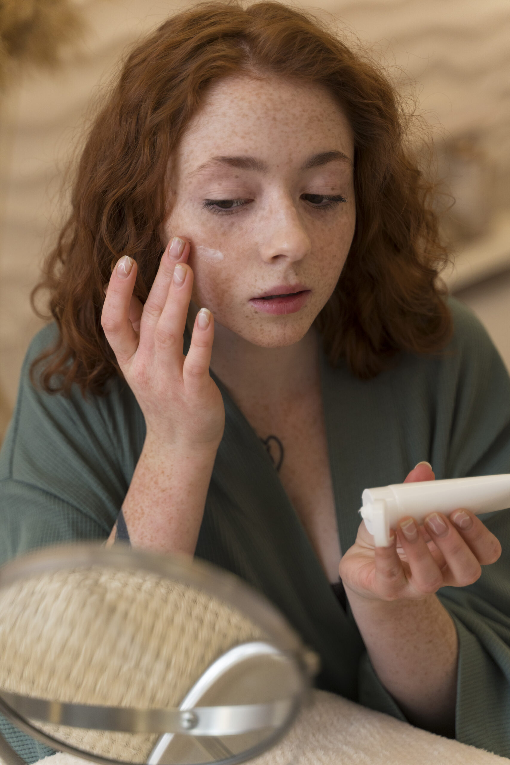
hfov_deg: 20.0
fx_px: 1445
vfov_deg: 29.7
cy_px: 382
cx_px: 255
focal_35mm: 68
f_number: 2.8
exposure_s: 1/200
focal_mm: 68
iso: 1000
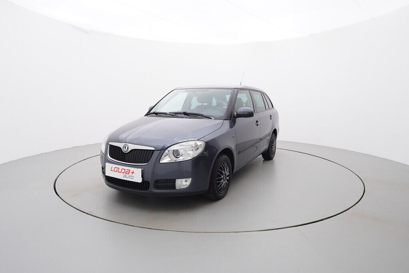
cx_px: 204
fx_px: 256
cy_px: 136
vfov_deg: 56.2
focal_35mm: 22
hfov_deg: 77.3
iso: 200
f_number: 5
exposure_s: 1/80
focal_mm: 15
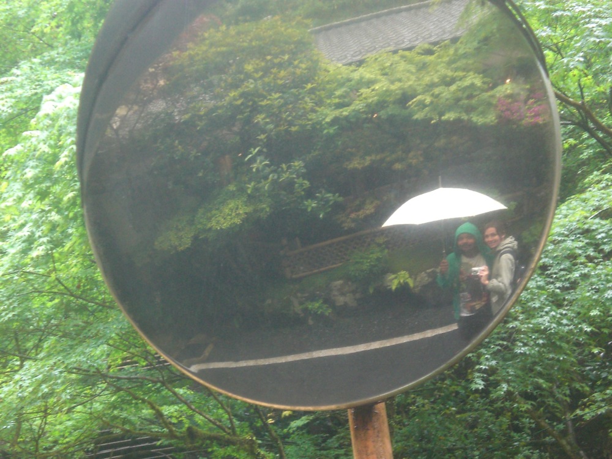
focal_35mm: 75
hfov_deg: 26.0
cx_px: 306
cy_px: 230
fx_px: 1326
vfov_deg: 19.6
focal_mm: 12.47
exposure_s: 1/40
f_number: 4.5
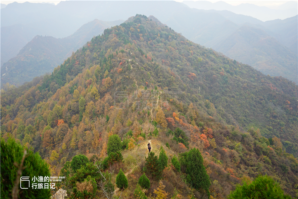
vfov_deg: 37.9
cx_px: 149
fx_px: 290
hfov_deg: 54.4
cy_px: 100
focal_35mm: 35
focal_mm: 35
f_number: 5
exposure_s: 1/60
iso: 100
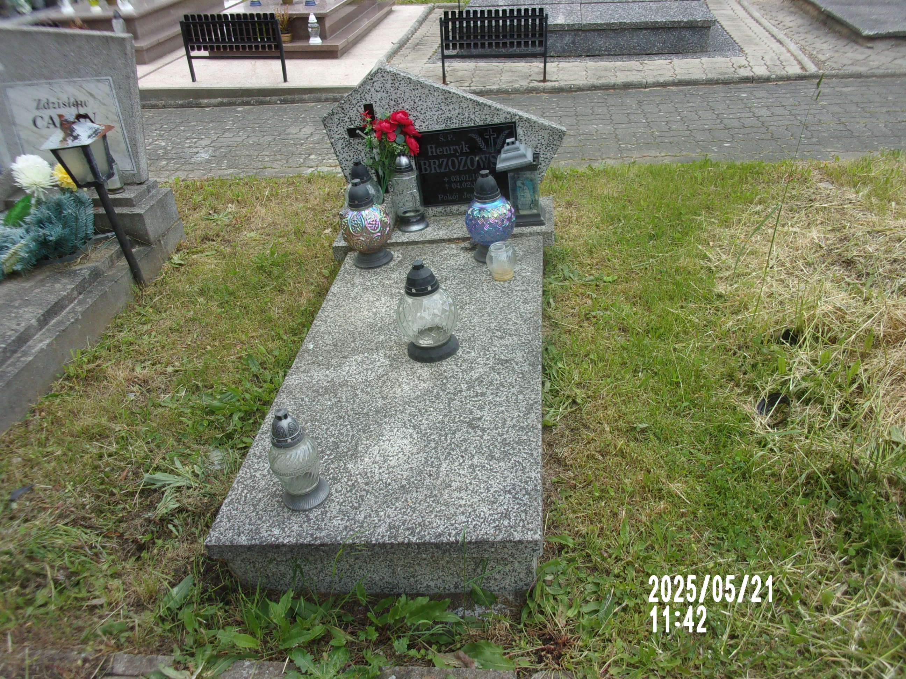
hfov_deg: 63.4
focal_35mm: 28
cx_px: 453
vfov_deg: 49.7
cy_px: 340
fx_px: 733
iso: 80
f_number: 3.9
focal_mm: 5.1
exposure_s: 1/200
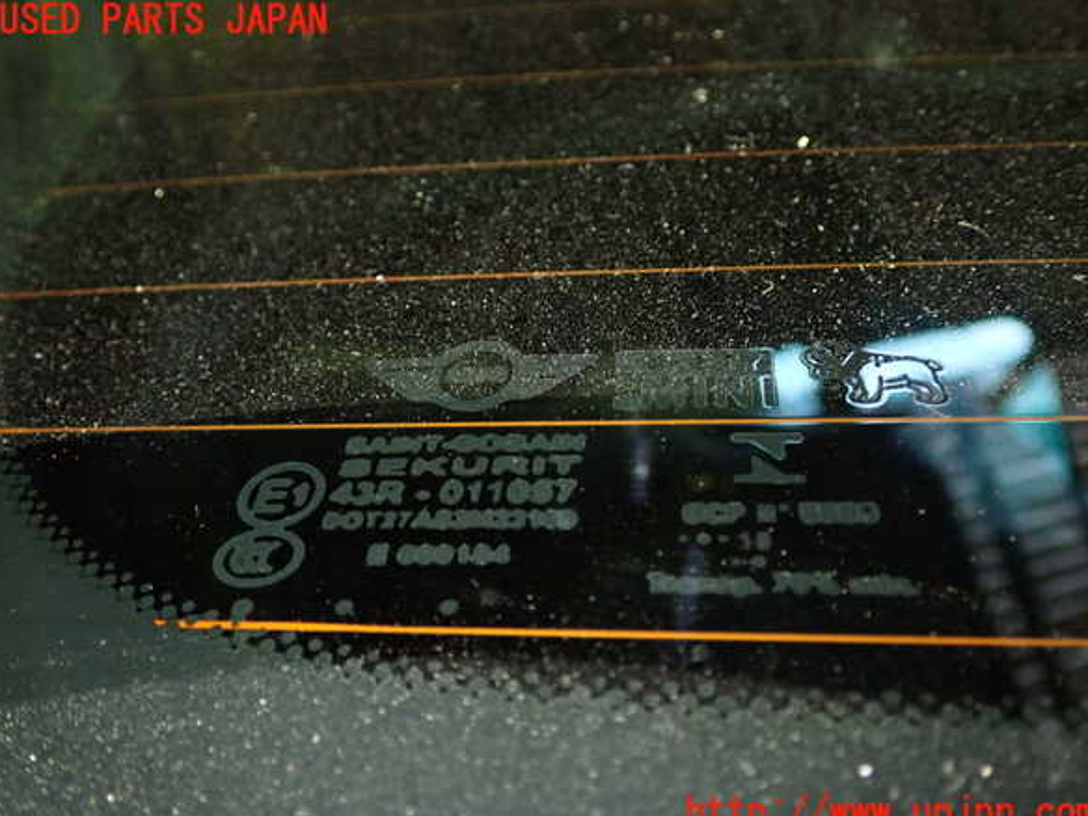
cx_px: 548
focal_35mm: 37
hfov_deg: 50.1
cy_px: 417
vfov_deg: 38.7
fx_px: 1163
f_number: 2.5
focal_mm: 6.37
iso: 800
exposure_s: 1/13
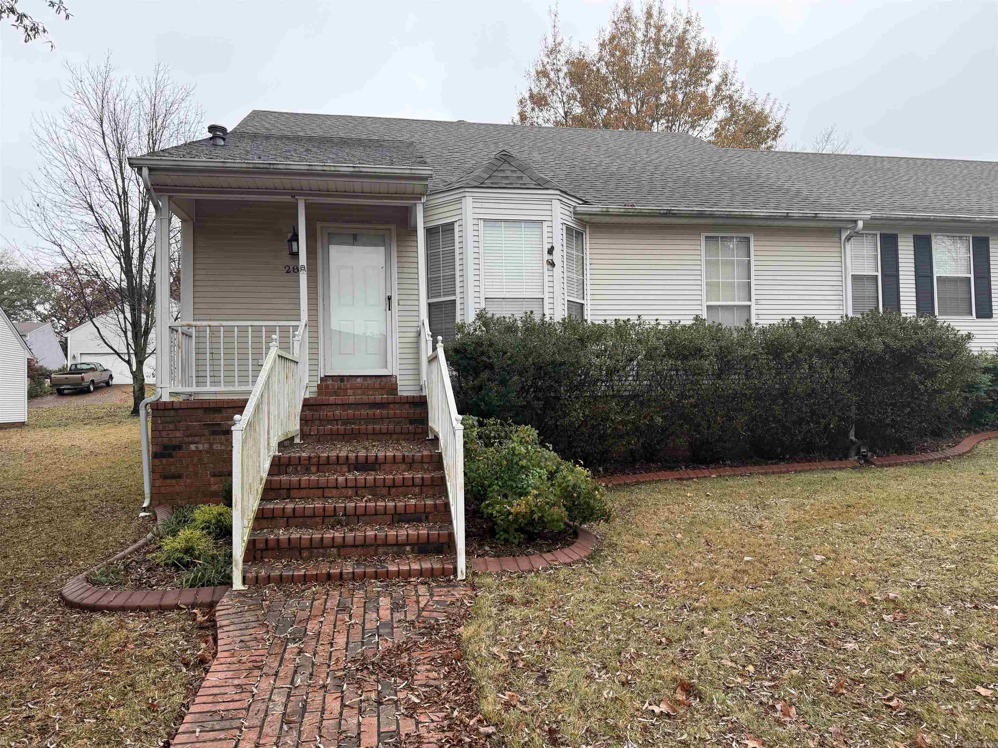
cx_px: 499
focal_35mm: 24
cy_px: 374
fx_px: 692
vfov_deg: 56.8
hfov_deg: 71.6
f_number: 1.78
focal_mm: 6.76
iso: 100
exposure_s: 1/589
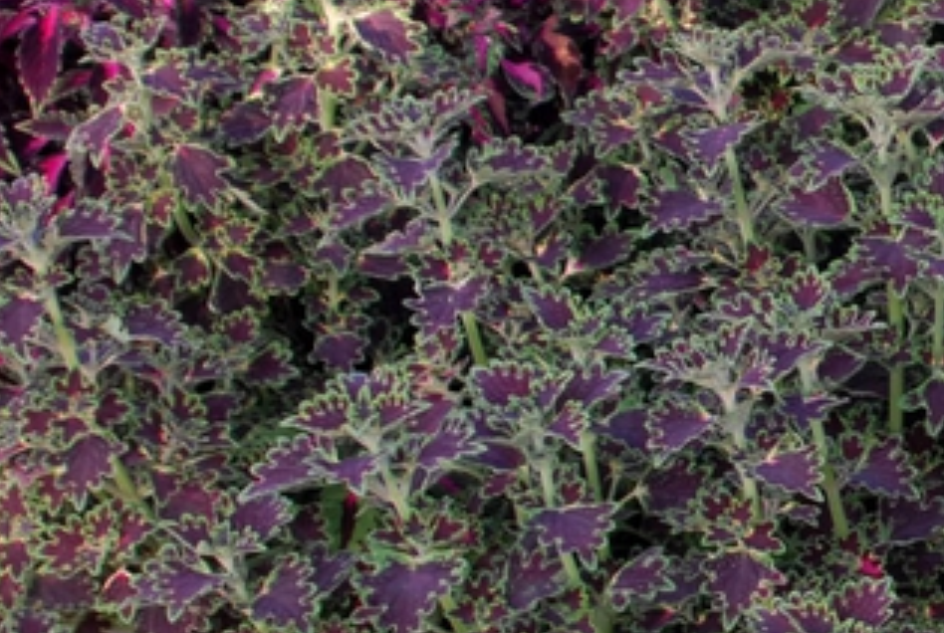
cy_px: 348
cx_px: 1323
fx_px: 3573
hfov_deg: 14.3
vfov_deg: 10.1
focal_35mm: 136
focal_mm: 28
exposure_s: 1/125
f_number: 5.6
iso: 400
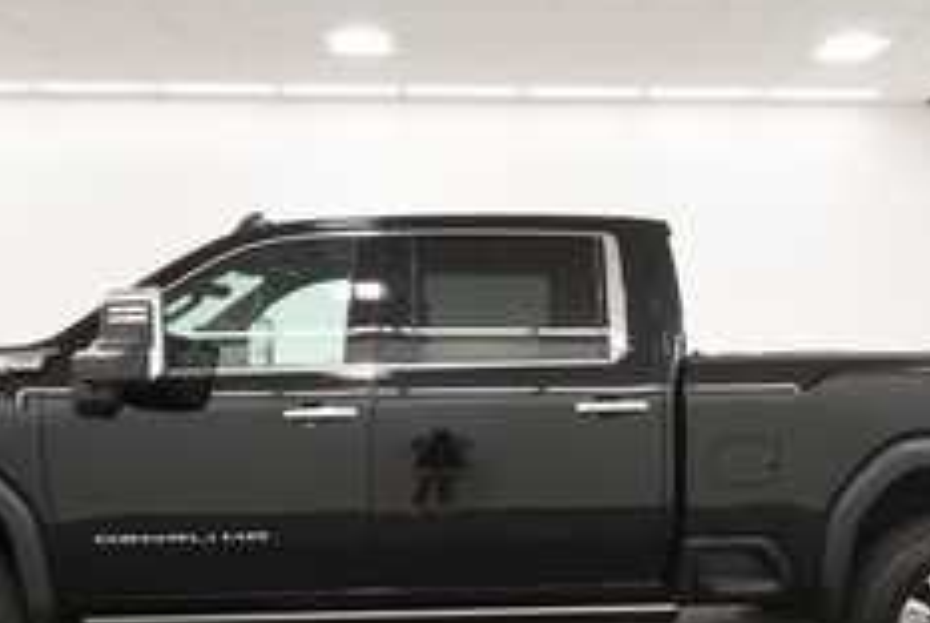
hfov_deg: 53.1
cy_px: 481
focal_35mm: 36
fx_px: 931
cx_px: 475
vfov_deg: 36.0
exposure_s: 1/125
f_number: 5
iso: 900
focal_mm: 14
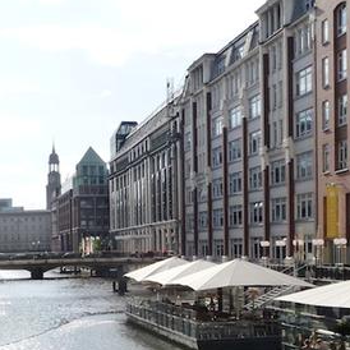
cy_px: 294
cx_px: 142
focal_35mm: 66
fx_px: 755
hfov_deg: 26.1
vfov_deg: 25.5
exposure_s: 1/320
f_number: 8
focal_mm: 5.3
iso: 160
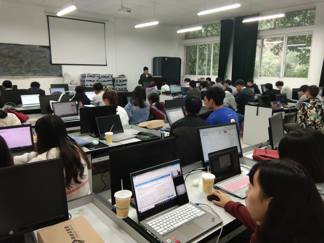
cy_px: 122
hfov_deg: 58.4
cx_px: 162
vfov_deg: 45.4
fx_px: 290
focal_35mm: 31
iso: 250
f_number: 2.2
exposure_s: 1/33.3
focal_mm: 3.69
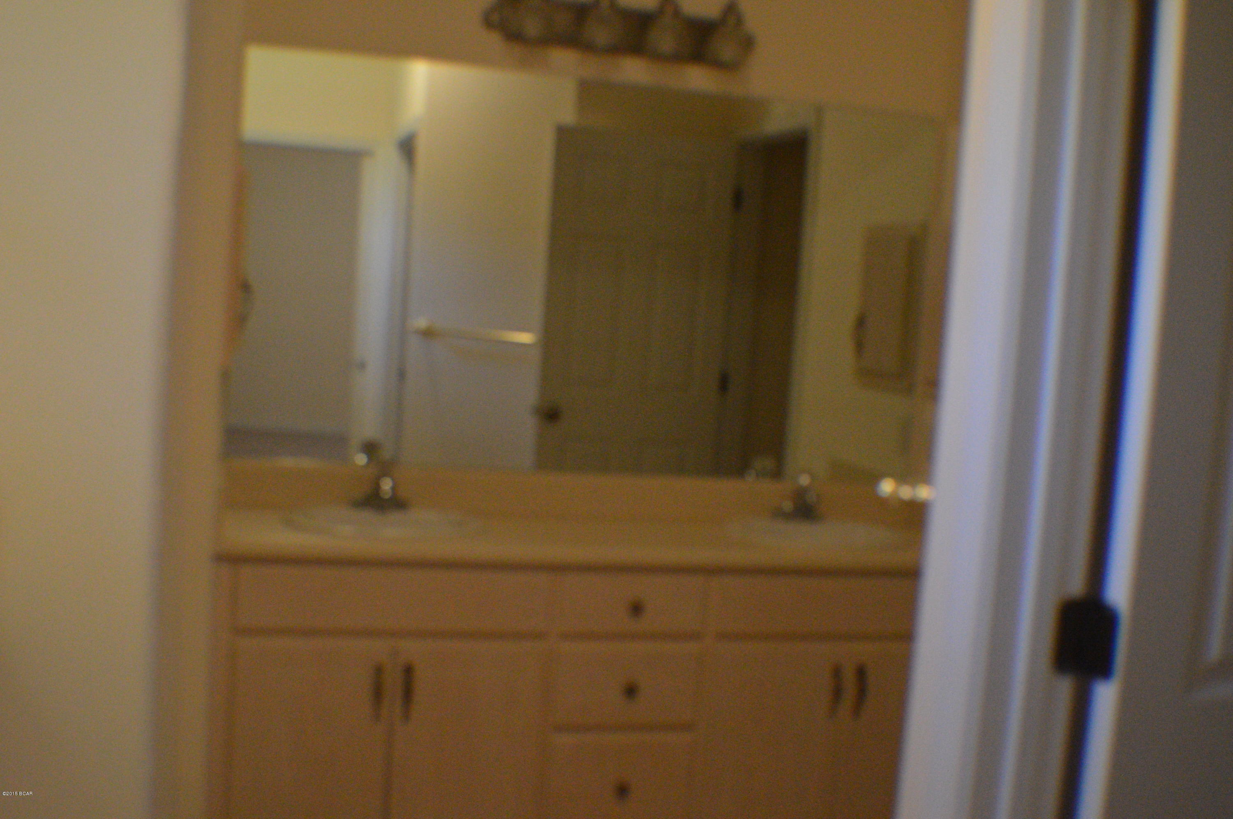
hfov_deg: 41.1
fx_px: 1642
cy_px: 410
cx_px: 616
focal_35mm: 48
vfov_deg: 28.0
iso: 3200
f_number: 4.8
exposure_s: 1/250
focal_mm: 32
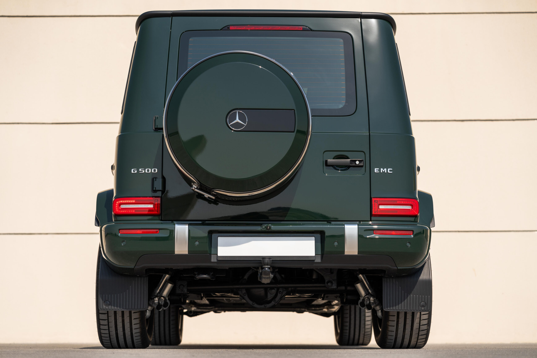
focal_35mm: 70
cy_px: 179
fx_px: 1044
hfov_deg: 28.8
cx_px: 268
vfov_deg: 19.5
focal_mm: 70
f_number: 2.8
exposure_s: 1/4000
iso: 100
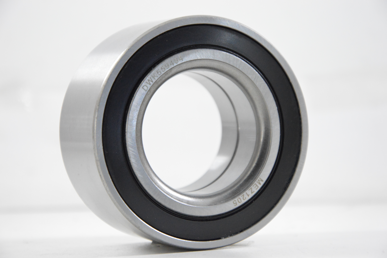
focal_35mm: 158
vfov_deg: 8.7
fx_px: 1692
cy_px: 129
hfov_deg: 13.1
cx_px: 194
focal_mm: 105
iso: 3200
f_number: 7.1
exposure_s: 1/100
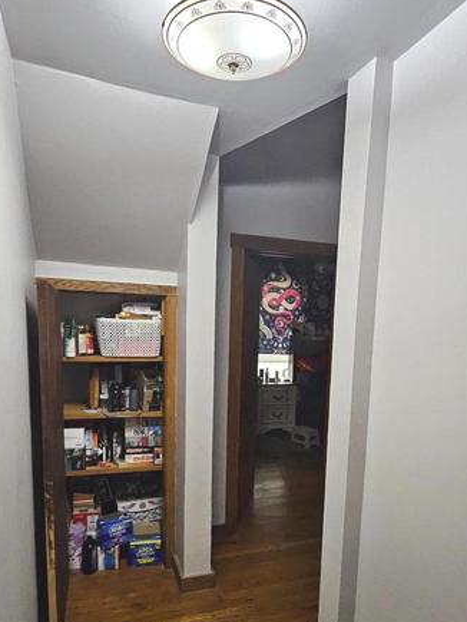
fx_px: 413
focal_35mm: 23
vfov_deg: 72.2
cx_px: 236
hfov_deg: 58.9
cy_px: 403
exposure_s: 1/60
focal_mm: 1.74
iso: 400
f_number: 2.2
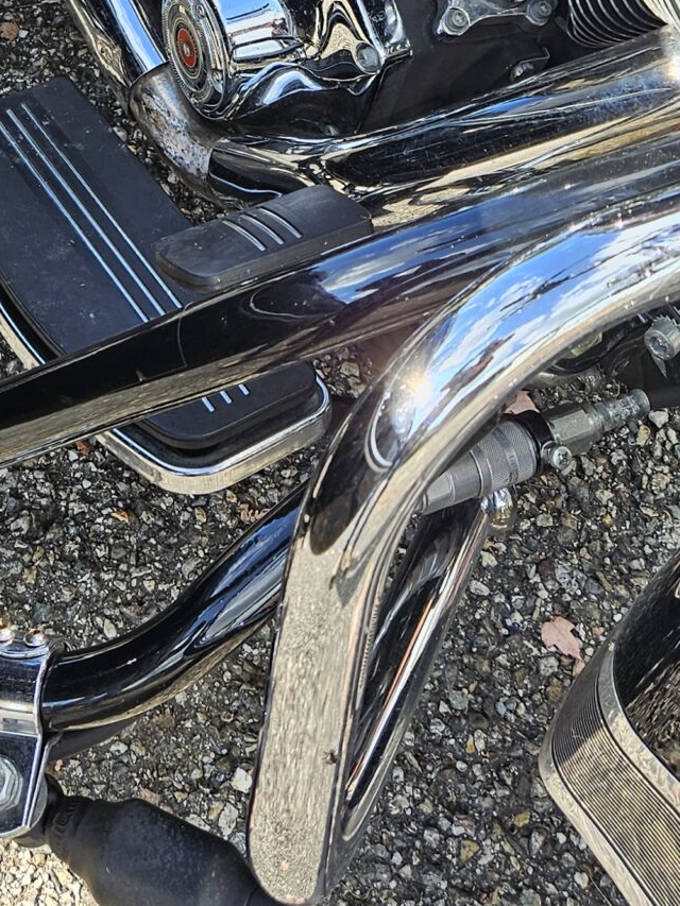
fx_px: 1807
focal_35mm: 69
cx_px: 210
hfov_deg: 21.2
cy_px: -234
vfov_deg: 24.9
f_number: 1.8
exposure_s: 1/305
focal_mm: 5.4
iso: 25
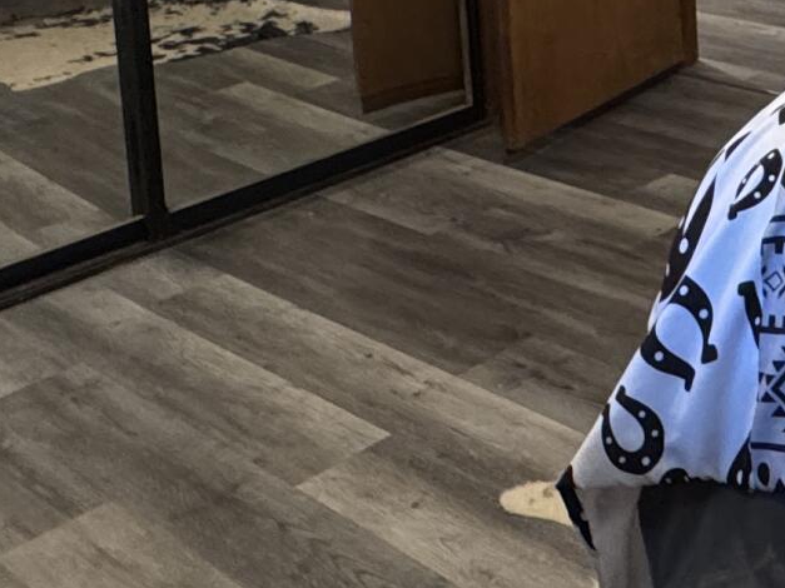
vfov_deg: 19.7
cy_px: -225
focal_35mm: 67
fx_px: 1519
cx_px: 729
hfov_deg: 27.7
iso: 400
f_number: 2.2
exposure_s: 1/60
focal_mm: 2.22
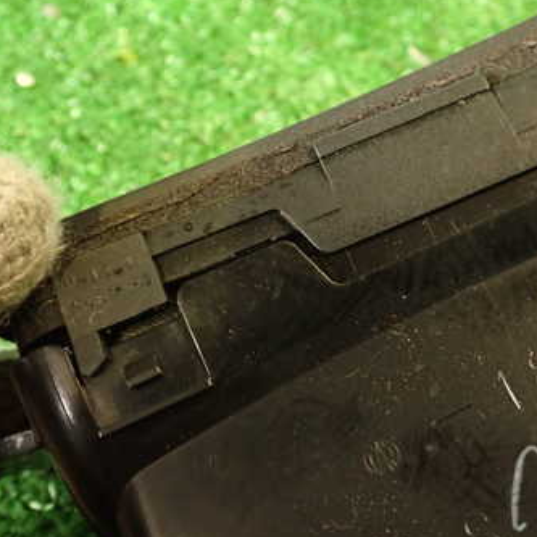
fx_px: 895
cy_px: 224
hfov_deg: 32.6
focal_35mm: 51
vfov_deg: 33.3
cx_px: 416
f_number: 2.4
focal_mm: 5.79
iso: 640
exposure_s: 1/30
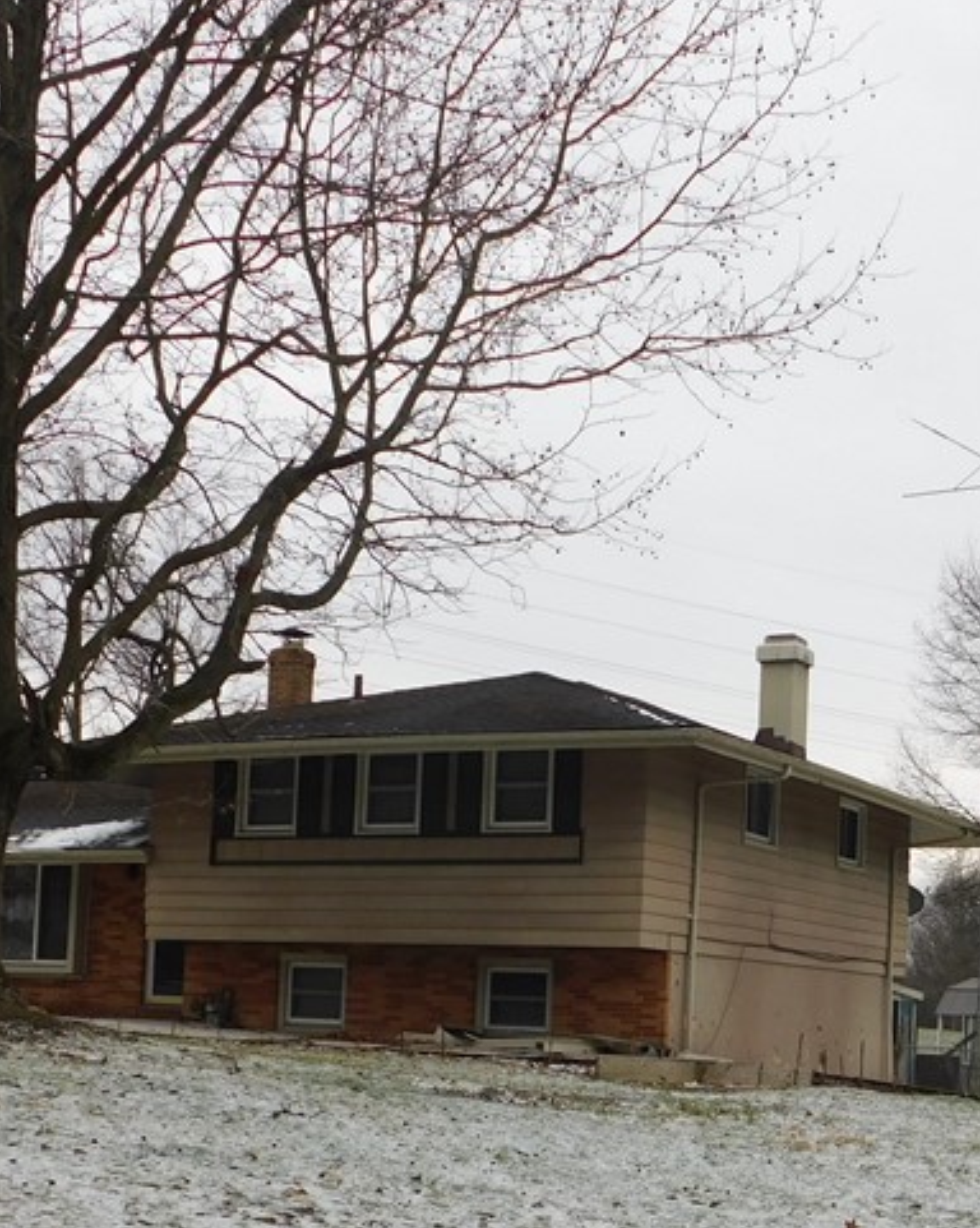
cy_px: 906
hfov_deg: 29.0
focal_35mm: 52
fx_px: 1888
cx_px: 630
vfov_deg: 35.3
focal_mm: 4.5
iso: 125
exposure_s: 1/500
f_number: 3.1
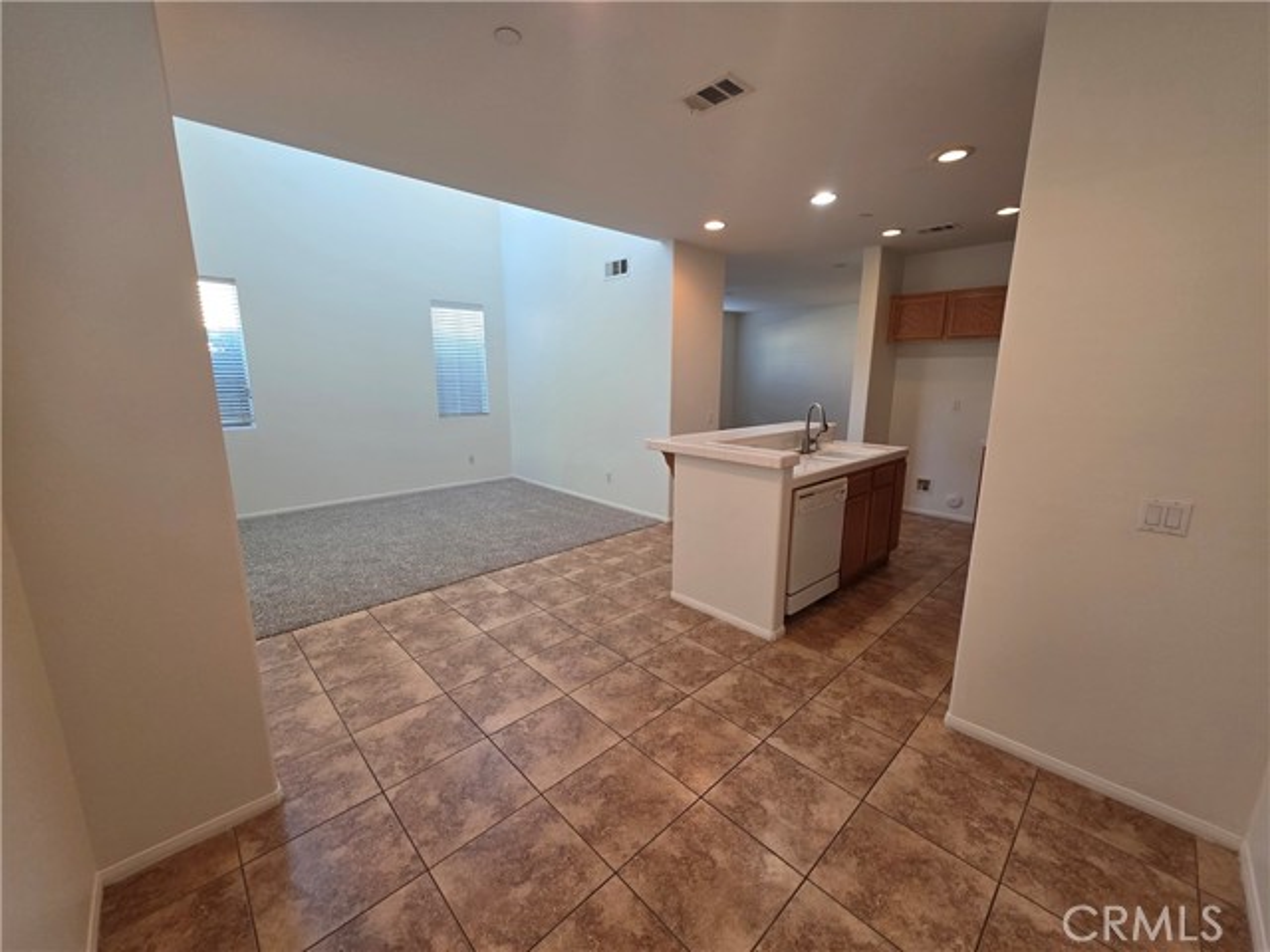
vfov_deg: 89.9
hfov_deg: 106.2
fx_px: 477
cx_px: 635
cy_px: 476
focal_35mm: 13
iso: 200
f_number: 1.9
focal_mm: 2.2
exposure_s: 1/120
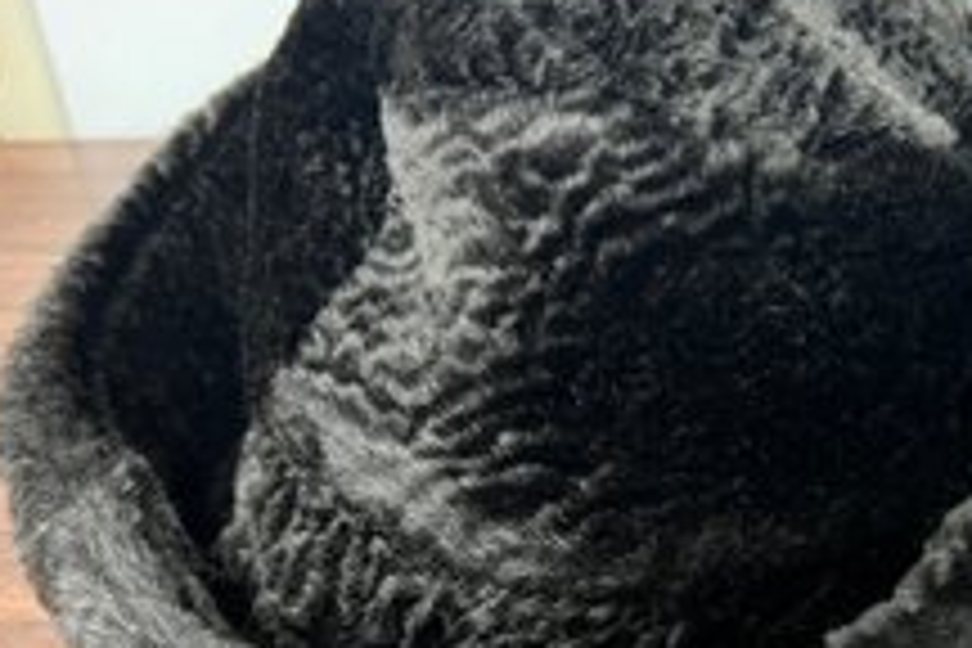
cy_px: 371
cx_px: 641
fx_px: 1161
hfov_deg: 44.8
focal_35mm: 43
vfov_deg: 31.1
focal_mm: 5.7
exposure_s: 1/30
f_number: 1.5
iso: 500
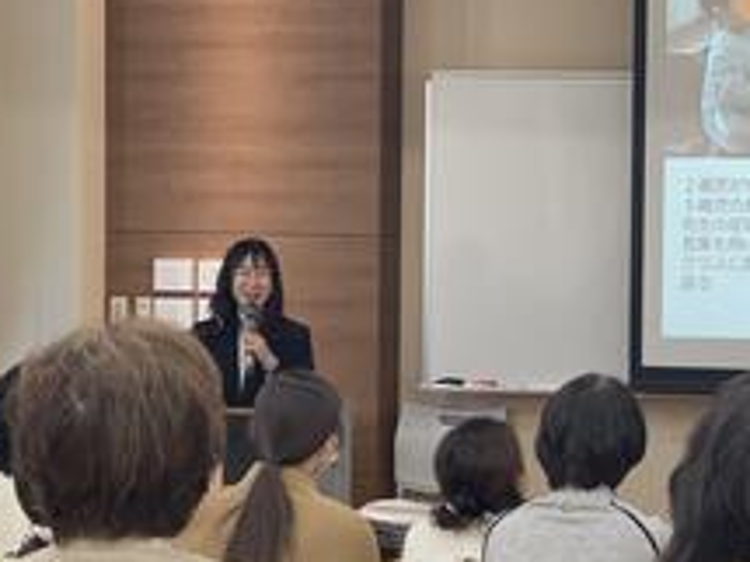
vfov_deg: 10.4
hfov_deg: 13.6
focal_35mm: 143
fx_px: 3097
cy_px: 384
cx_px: 729
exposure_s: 1/40
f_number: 2.2
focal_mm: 7.5
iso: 125
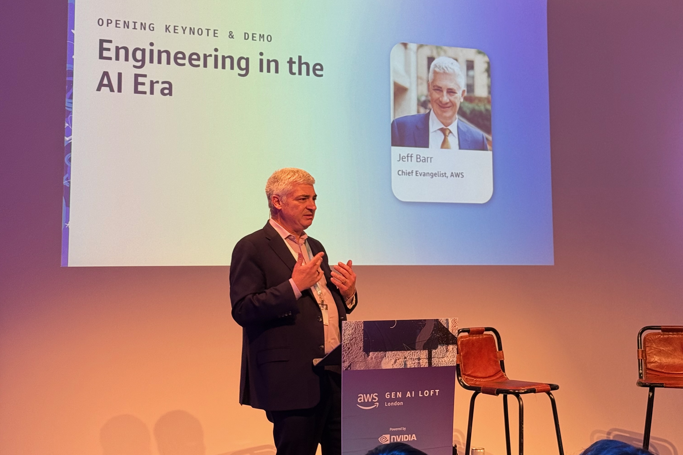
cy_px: 130
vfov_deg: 20.2
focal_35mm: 67
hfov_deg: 30.1
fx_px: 1271
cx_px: 343
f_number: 1.78
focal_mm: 6.76
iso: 80
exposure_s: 1/62
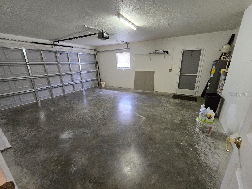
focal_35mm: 13
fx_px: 95
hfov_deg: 106.2
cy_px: 94
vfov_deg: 89.9
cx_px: 126
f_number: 2.2
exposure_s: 1/60
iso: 800
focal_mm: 2.2
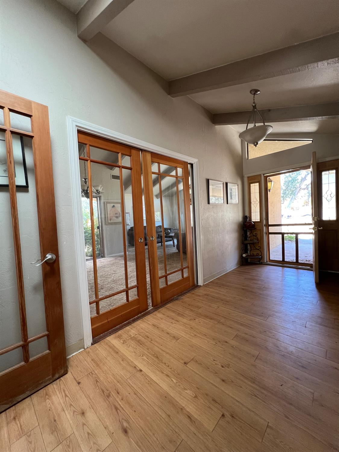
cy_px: 226
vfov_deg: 106.2
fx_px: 170
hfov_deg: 89.9
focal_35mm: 13
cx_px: 170
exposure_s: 1/62
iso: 250
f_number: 1.8
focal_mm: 1.57
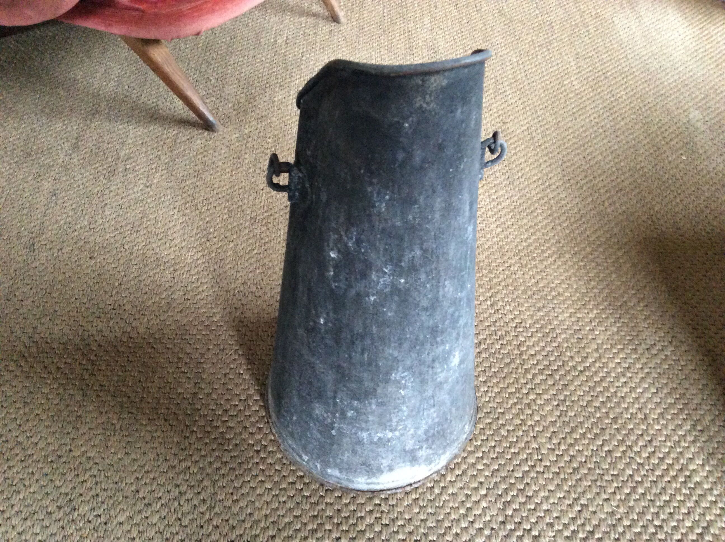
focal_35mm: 32
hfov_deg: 56.9
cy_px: 271
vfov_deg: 44.1
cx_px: 362
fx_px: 669
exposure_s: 1/17
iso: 320
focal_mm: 3.3
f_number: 2.4
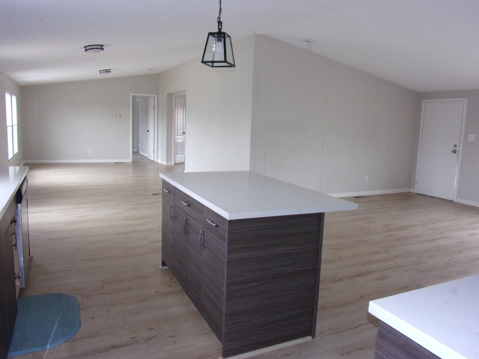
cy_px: 172
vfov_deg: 53.1
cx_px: 248
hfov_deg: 67.3
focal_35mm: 26
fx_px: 360
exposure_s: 1/34
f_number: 3.3
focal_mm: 4.3
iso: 200
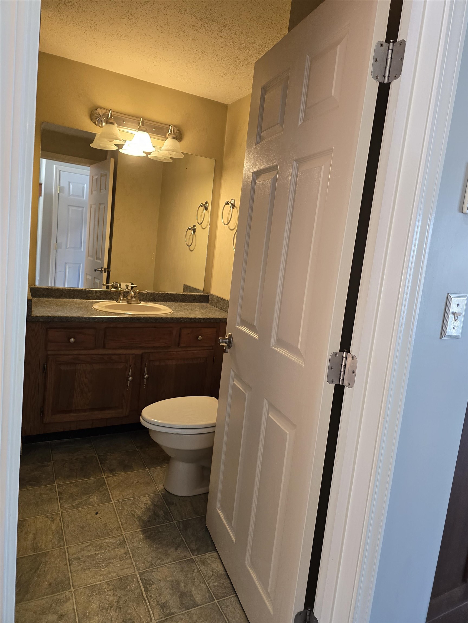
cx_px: 234
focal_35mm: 23
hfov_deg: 58.9
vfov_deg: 73.9
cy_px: 312
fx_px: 415
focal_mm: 6.3
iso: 400
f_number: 1.7
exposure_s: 1/120
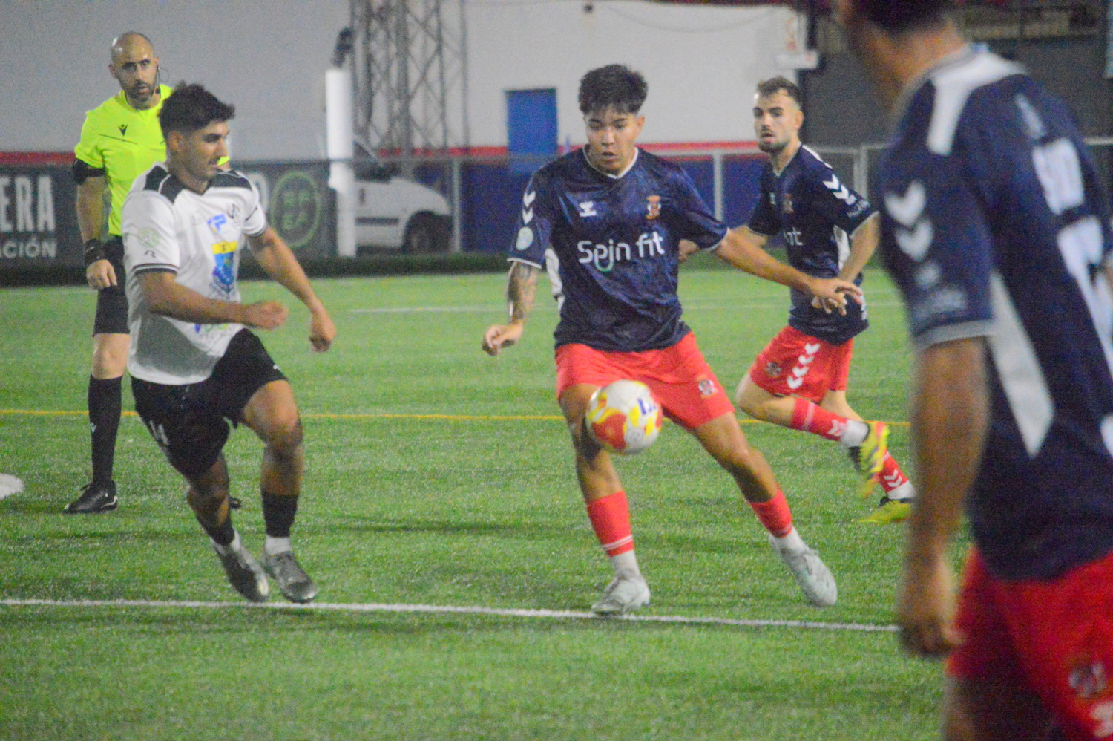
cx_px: 556
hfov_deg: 6.5
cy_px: 370
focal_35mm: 315
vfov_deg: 4.4
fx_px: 9732
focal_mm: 210
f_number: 5.3
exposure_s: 1/320
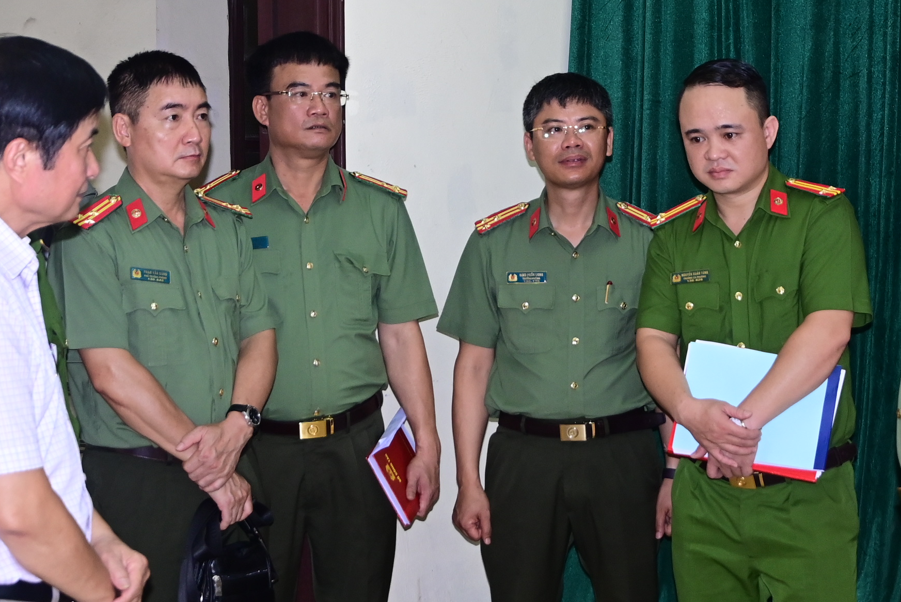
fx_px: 2029
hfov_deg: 25.0
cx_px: 480
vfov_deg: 16.8
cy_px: 193
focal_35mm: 81
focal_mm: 32
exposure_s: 1/200
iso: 1250
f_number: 5
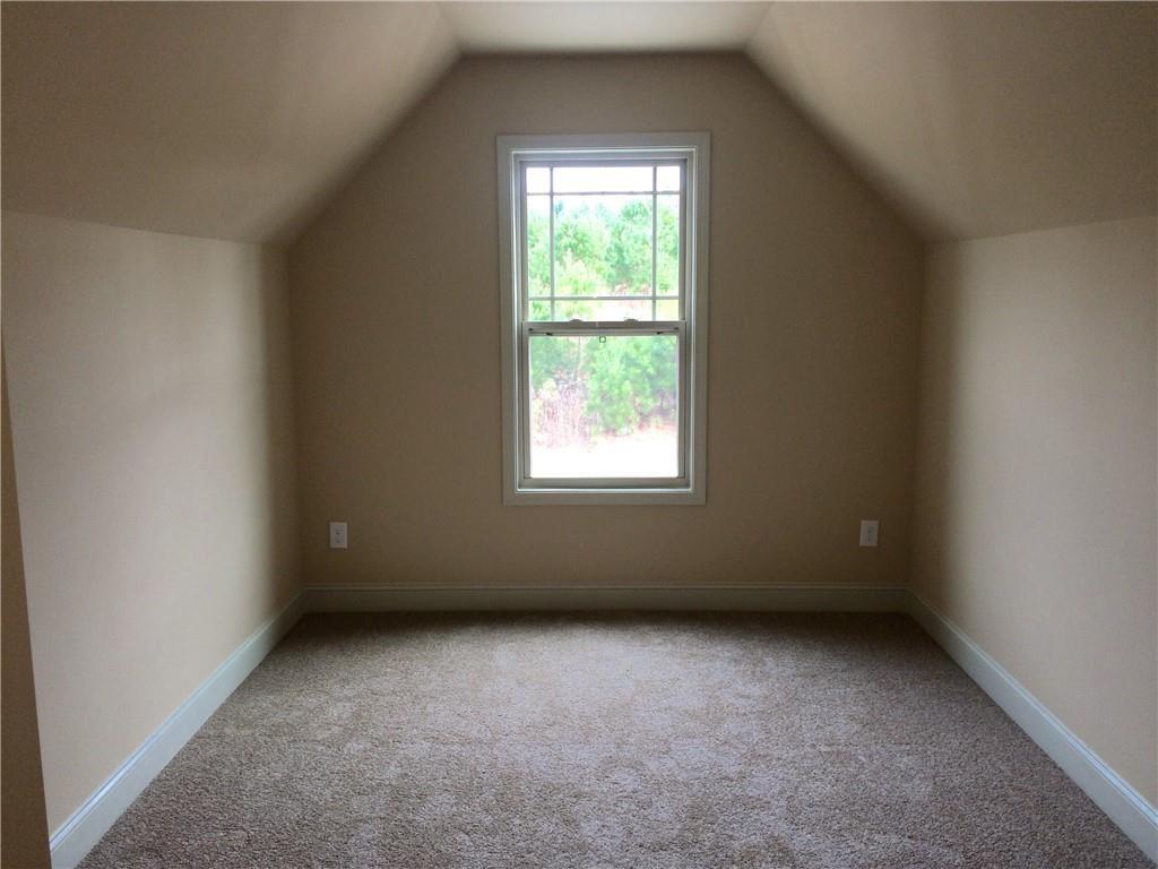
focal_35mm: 29
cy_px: 434
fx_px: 970
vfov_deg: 48.2
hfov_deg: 61.7
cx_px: 579
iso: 32
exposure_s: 1/64
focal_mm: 4.15
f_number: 2.2
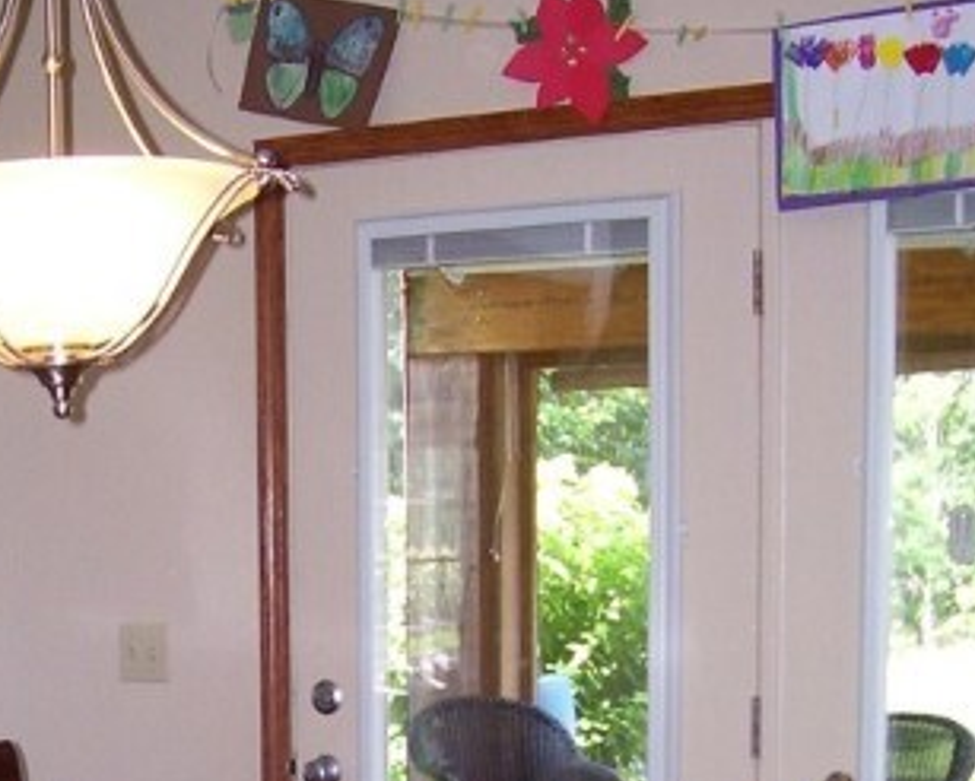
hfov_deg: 22.4
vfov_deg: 17.7
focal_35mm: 83
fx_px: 2397
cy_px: 930
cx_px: 79
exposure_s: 1/60
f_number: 2.7
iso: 125
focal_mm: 5.6
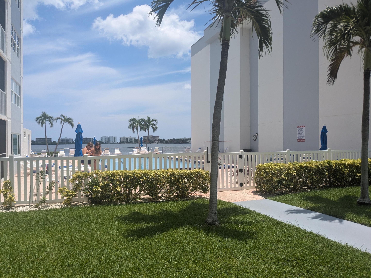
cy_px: 139
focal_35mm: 27
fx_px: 289
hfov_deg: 65.3
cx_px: 186
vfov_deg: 51.4
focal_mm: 4.38
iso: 58
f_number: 1.73
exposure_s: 1/4673
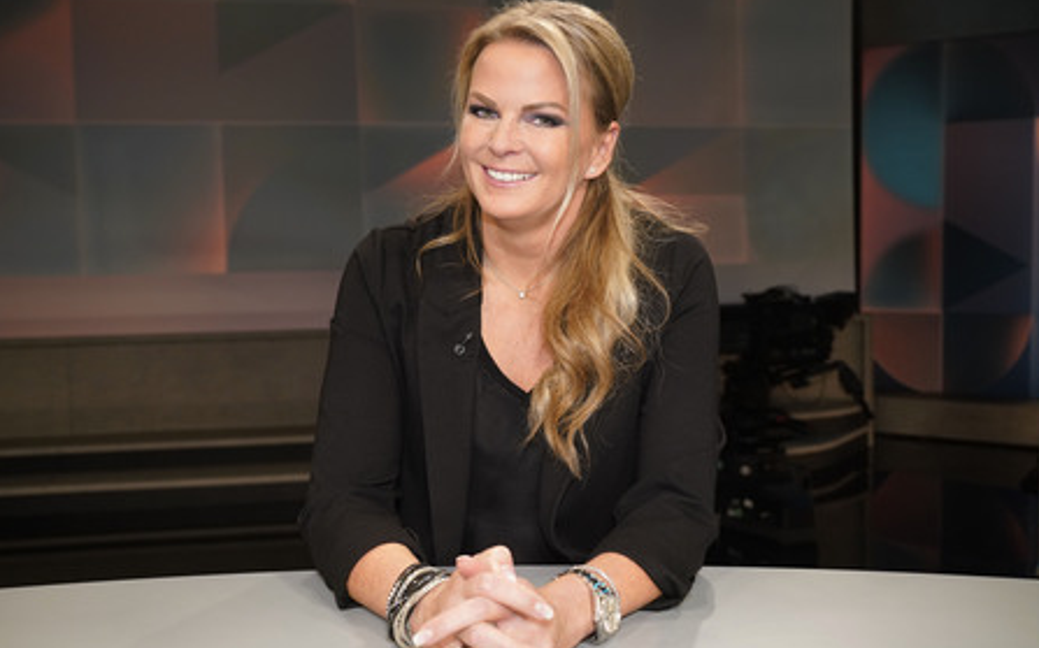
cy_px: 318
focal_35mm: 37
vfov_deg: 34.4
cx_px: 520
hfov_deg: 52.8
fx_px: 1047
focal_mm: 36
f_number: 5
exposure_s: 1/160
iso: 2000
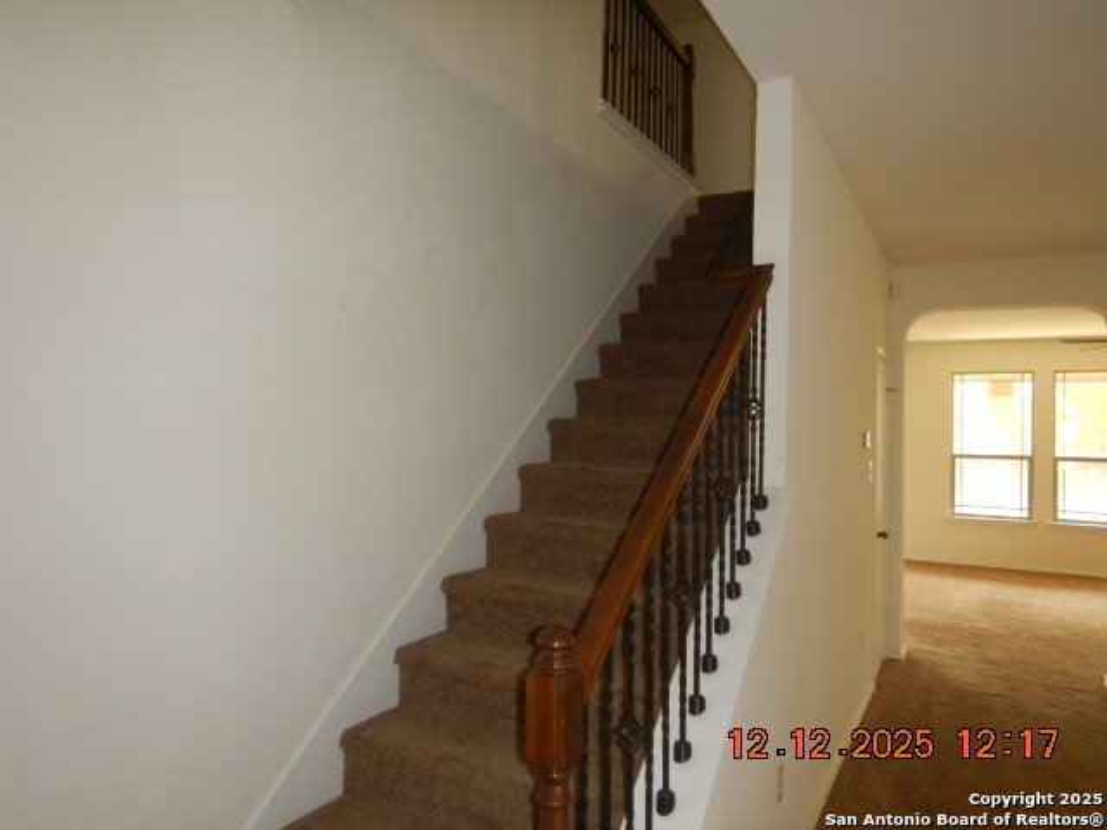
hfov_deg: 71.6
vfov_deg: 56.8
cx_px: 554
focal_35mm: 24
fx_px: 768
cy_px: 415
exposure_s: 1/30
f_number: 2.8
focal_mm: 4.3
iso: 200
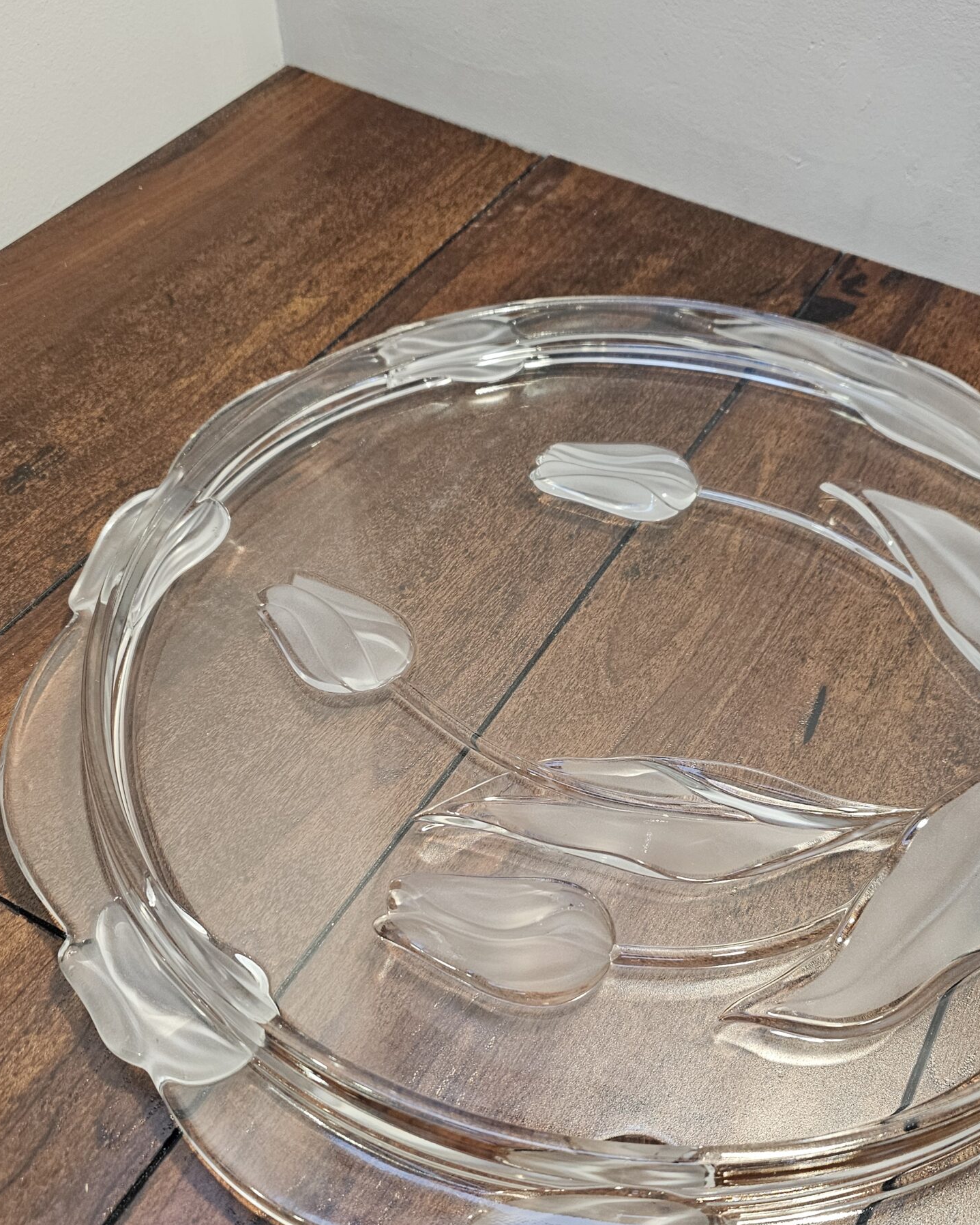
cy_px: 713
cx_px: 574
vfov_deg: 55.4
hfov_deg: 45.6
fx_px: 1160
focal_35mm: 32
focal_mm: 6.3
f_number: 1.7
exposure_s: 1/120
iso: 250
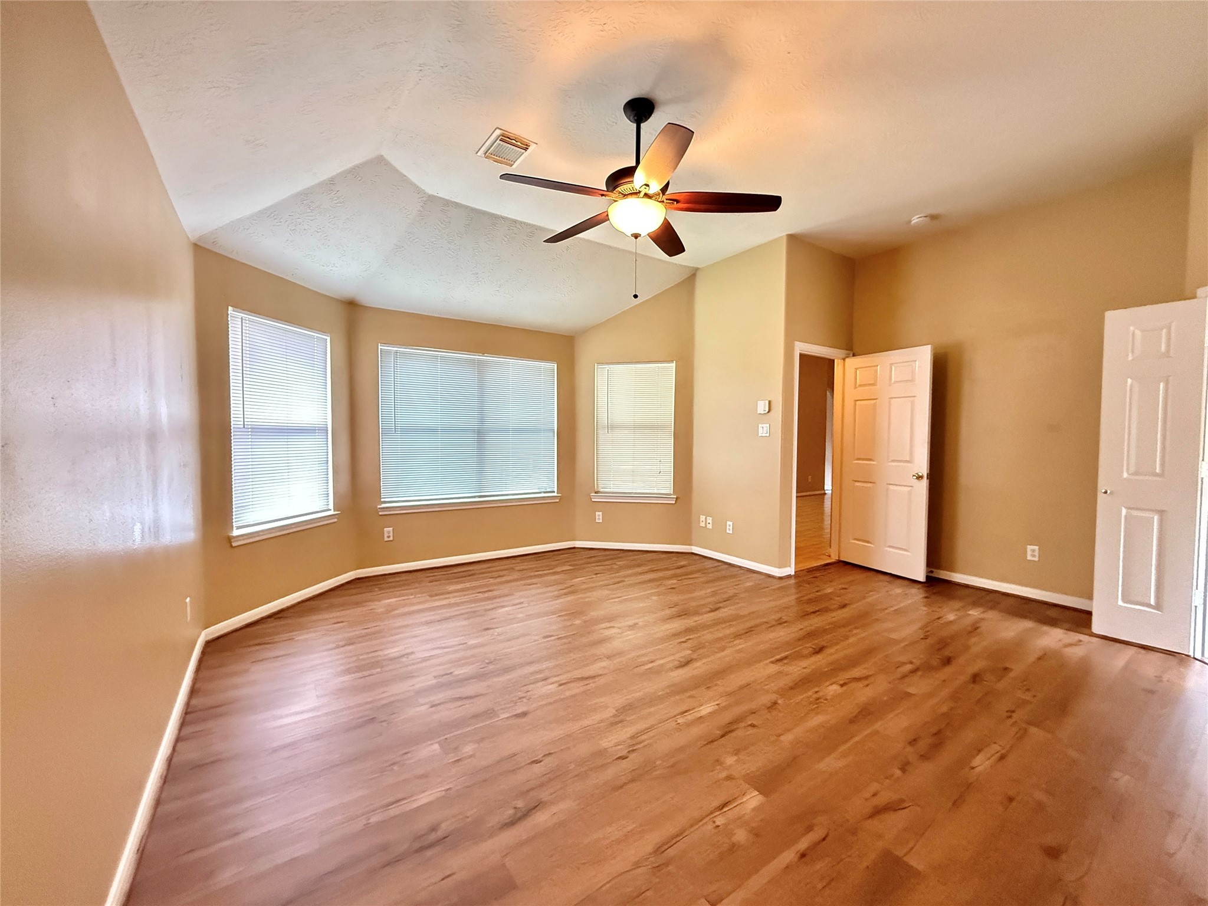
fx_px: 489
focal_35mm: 14
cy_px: 453
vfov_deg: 85.7
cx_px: 604
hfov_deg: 102.1
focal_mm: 2.22
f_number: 2.2
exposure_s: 1/40
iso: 800
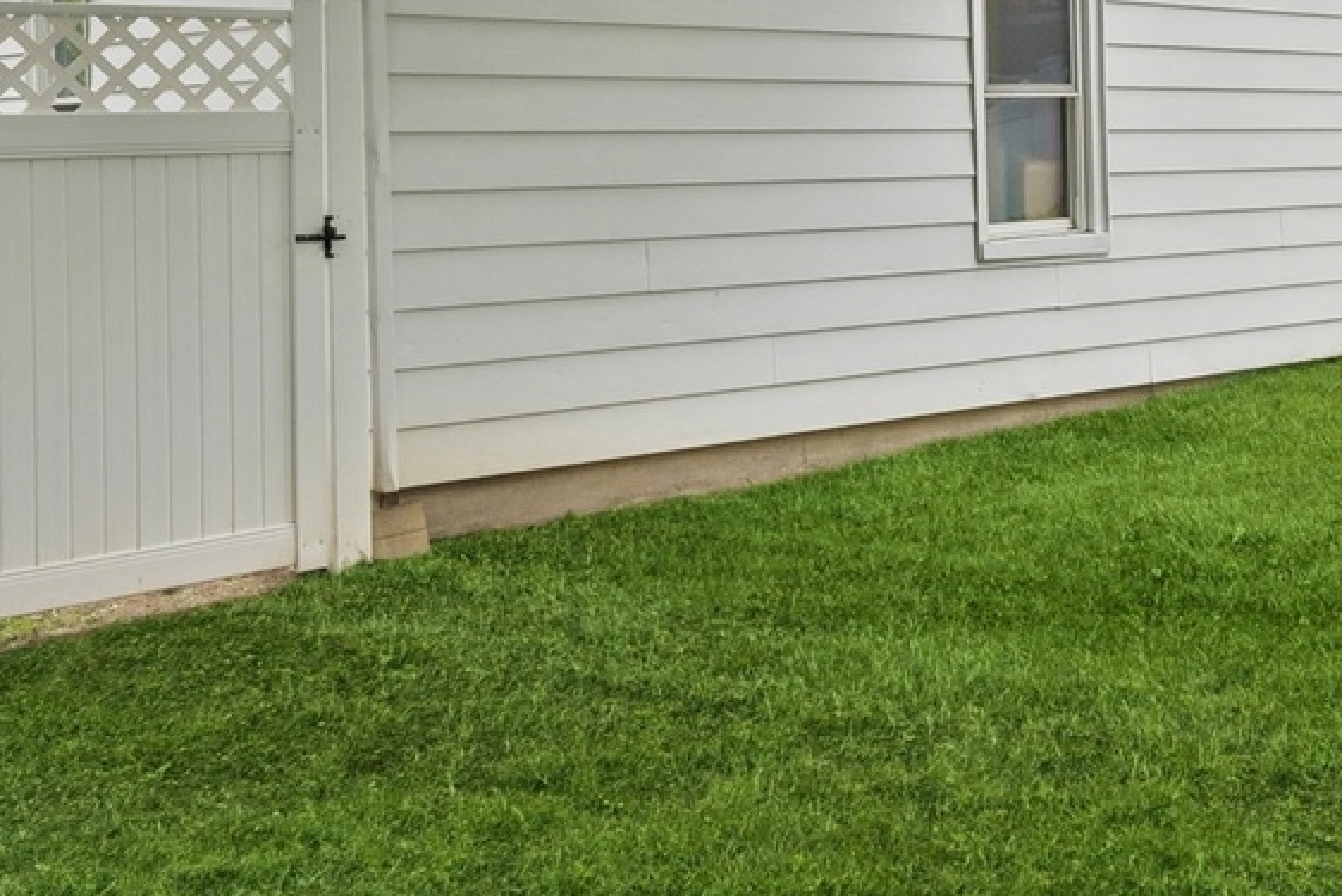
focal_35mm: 49
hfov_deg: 38.2
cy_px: 65
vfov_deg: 26.5
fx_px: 1827
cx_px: 1152
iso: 200
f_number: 8
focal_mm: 17
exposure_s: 1/250
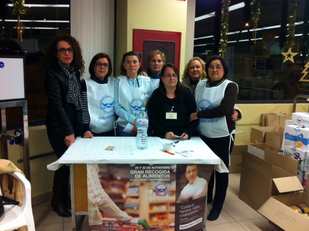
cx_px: 154
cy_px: 116
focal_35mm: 35
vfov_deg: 40.6
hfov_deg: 52.7
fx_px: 312
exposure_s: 1/18
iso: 80
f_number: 2.8
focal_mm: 3.85
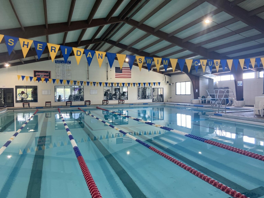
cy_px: 99
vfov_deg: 53.1
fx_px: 198
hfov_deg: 67.3
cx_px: 132
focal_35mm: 26
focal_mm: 4.25
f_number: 1.8
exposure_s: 1/120
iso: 100
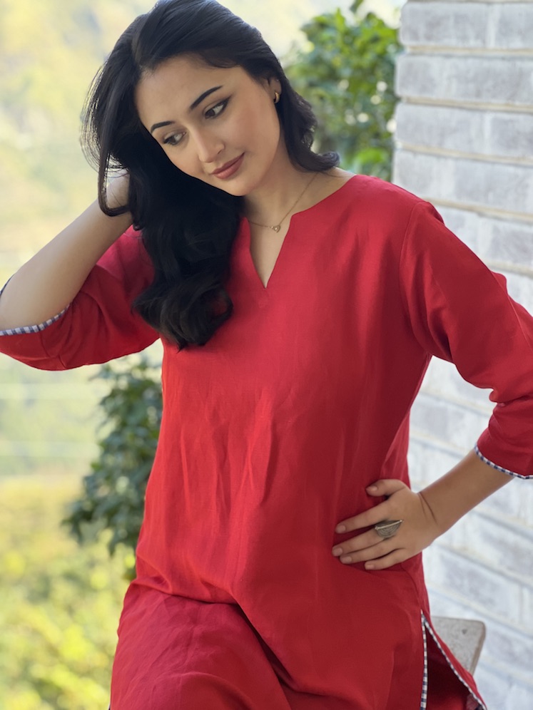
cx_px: 266
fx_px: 1581
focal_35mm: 77
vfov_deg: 25.3
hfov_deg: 19.1
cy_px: 355
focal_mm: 9
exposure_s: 1/121
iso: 125
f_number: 2.8
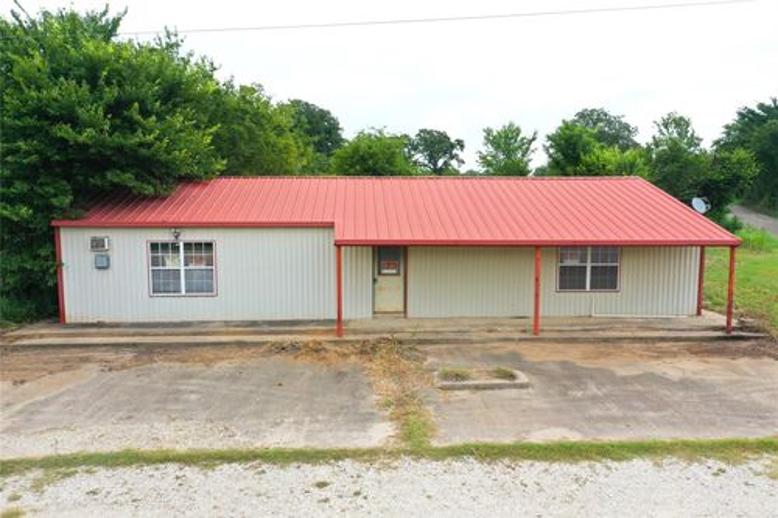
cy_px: 259
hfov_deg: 65.5
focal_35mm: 28
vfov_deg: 46.4
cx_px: 389
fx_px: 605
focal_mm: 10.26
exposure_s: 1/200
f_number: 4.5
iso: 100
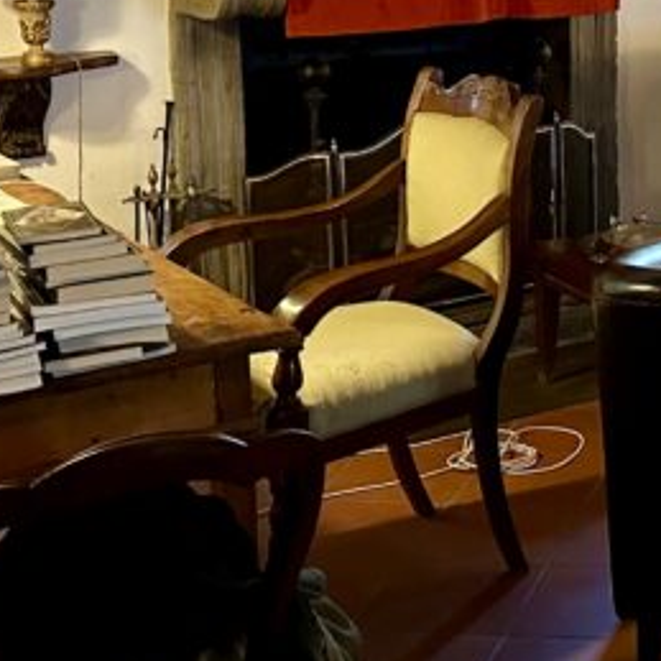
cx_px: 901
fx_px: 1815
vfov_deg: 20.2
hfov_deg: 18.9
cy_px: 41
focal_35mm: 84
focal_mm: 6.86
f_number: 1.78
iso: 640
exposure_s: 1/50
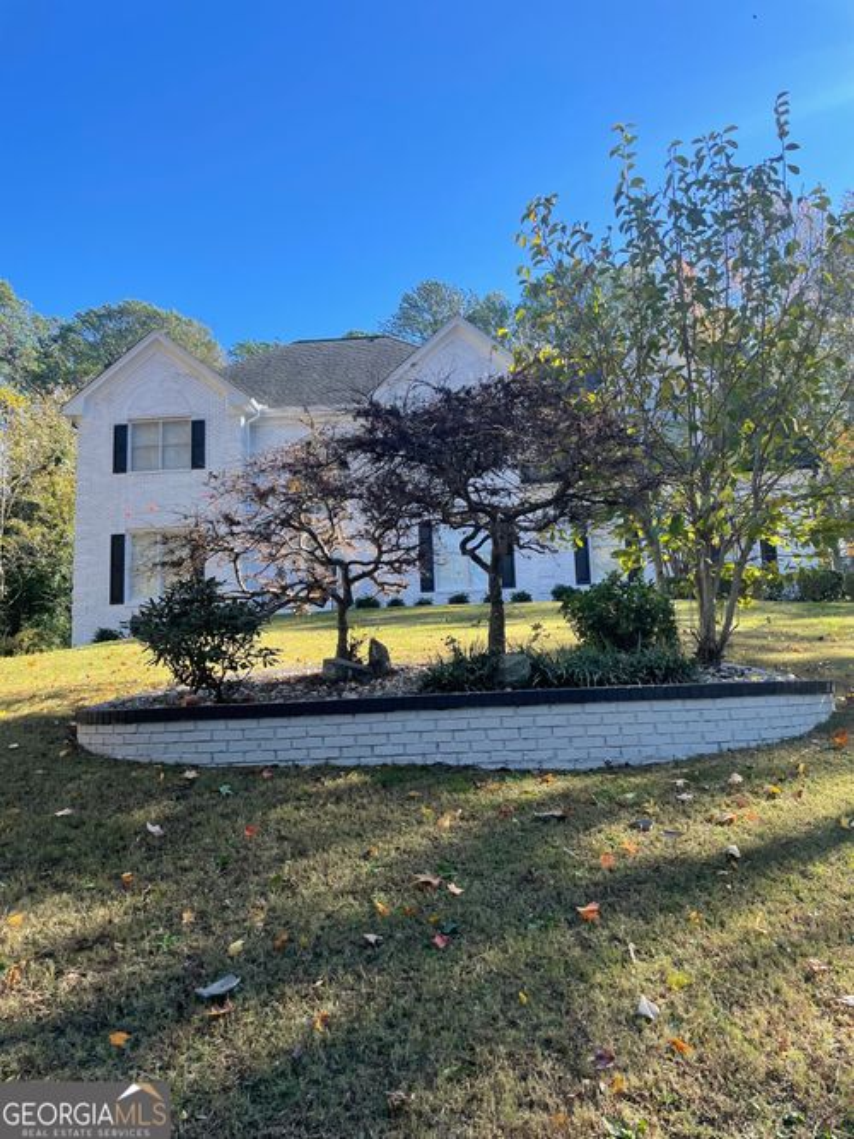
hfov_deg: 53.0
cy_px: 570
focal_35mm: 26
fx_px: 856
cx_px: 427
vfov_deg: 67.3
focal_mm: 4.2
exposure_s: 1/824
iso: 32
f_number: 1.6
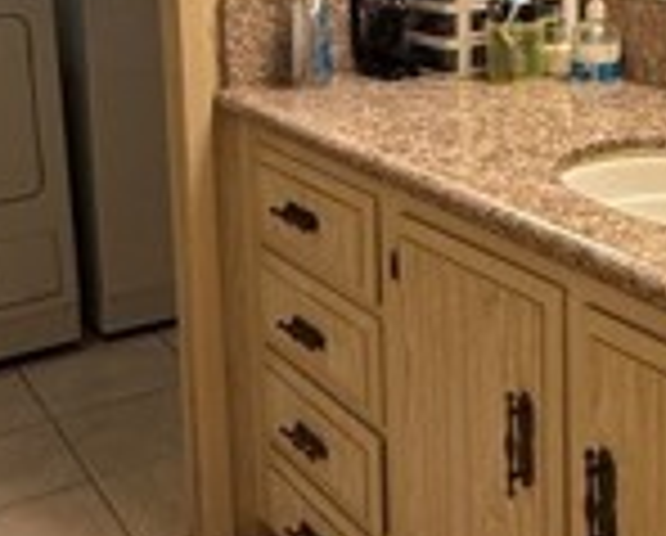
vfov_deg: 24.9
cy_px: 27
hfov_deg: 29.9
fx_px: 1165
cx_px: 657
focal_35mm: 59
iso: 250
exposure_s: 1/60
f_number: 2.2
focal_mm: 2.22
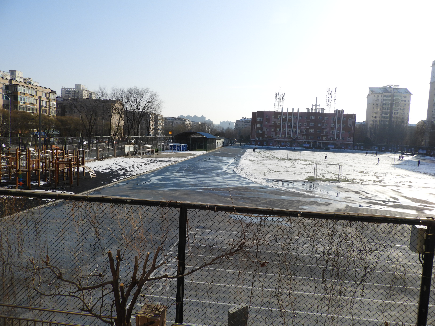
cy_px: 163
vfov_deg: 56.8
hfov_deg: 71.6
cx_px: 218
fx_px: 302
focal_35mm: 24
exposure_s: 1/2000
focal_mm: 4.3
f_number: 3.3
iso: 100
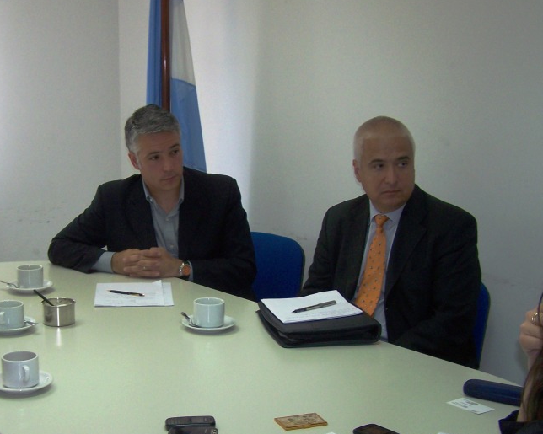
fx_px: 948
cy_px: 285
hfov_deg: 31.5
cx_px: 152
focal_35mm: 59
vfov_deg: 25.7
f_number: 2.8
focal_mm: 6.3
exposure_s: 1/60
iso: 80
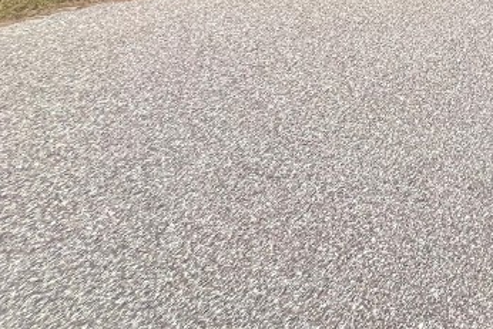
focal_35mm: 40
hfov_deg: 31.0
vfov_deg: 23.4
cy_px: -215
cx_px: 705
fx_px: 548
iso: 32
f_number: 1.8
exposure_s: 1/1357
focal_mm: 1.57
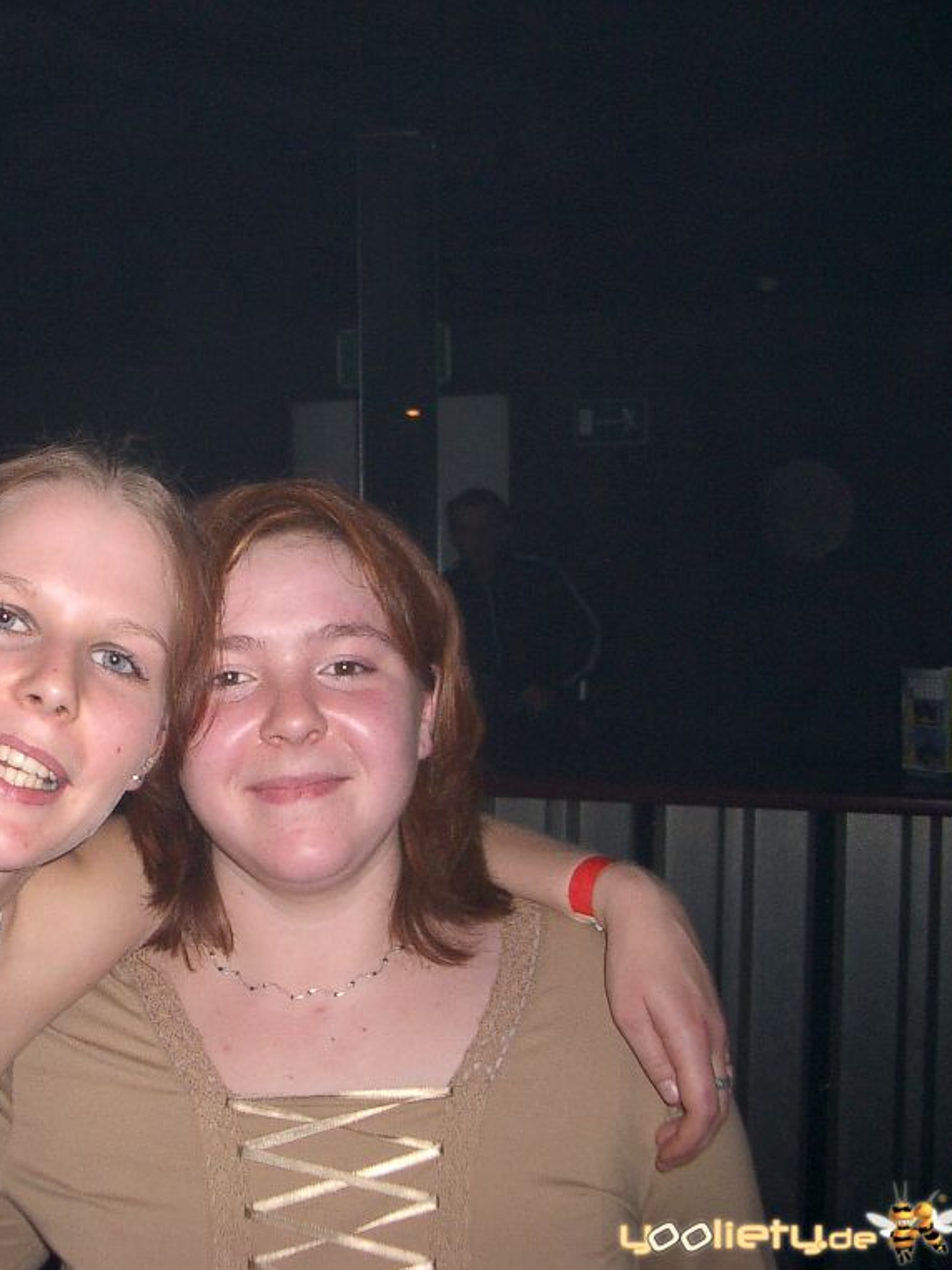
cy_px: 637
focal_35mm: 47
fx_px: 1724
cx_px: 150
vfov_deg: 40.4
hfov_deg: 29.9
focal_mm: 5.8
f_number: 2.6
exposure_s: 1/40
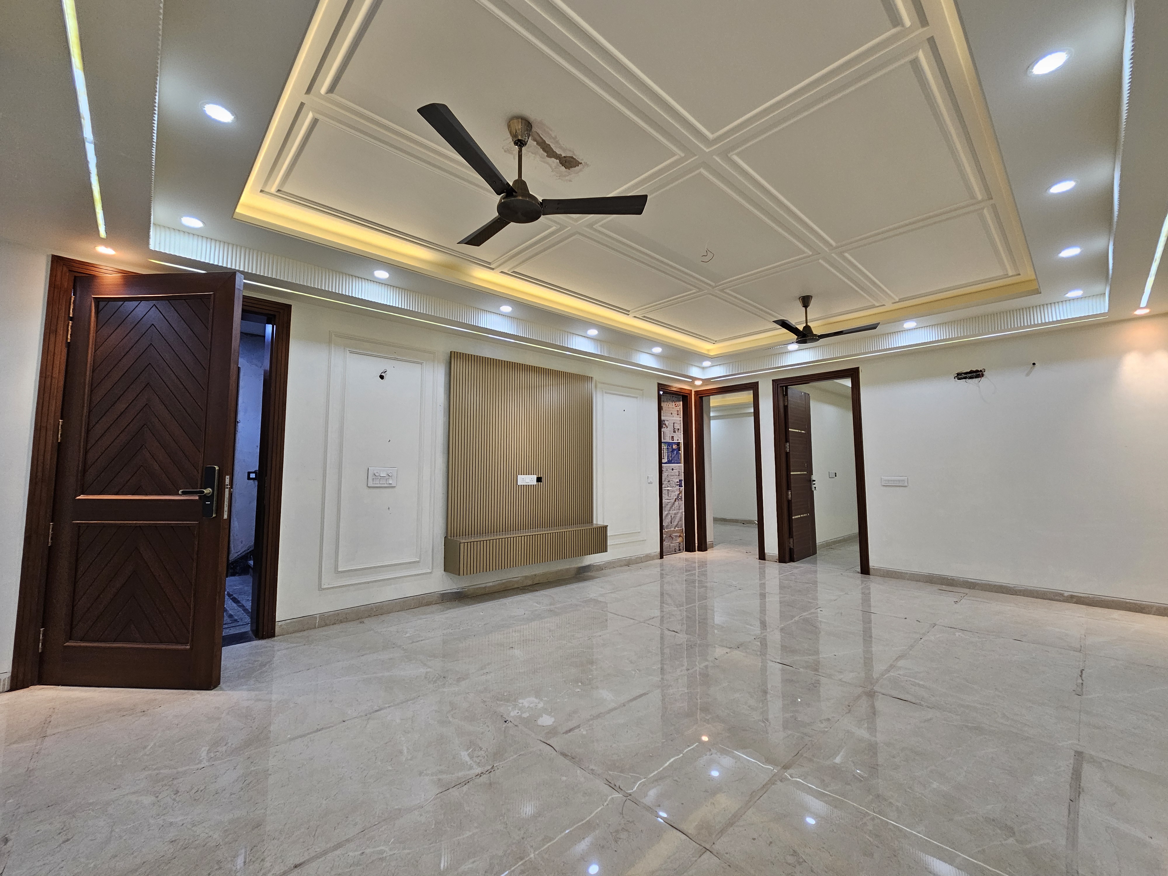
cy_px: 438
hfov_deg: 106.2
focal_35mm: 13
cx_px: 584
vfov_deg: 89.9
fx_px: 439
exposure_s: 1/50
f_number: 2.2
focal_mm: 2.2
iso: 80
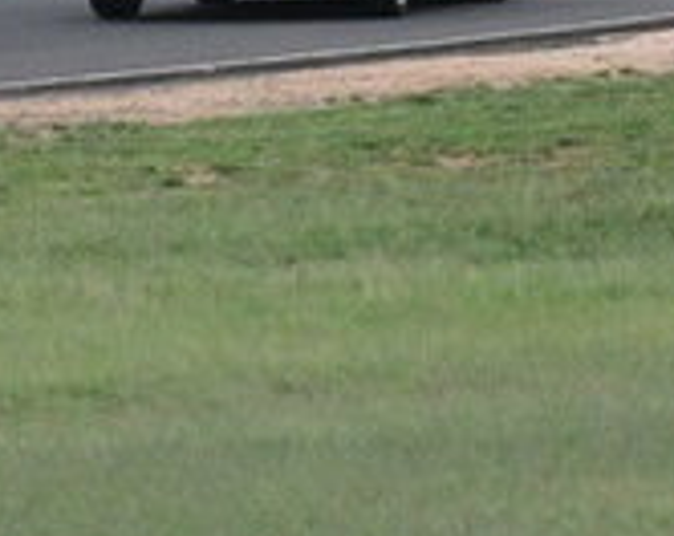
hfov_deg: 0.7
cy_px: -211
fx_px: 56877
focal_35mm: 2858
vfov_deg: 0.5
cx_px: 345
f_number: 10
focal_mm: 420
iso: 2500
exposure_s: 1/640
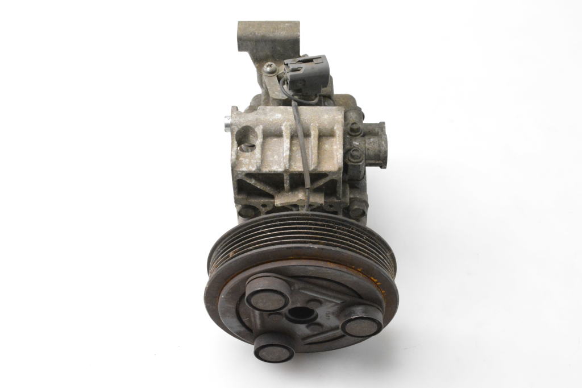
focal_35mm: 52
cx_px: 291
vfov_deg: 25.7
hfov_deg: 37.9
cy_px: 194
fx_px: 848
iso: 6400
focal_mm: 35
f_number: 11
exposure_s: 1/200
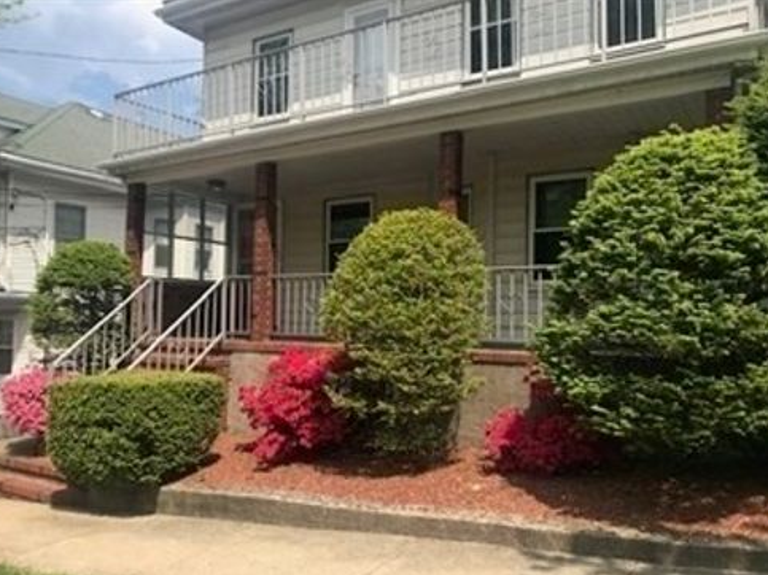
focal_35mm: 29
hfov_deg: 61.7
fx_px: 643
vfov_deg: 48.2
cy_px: 295
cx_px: 374
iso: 20
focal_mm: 3.99
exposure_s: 1/1408
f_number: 1.8
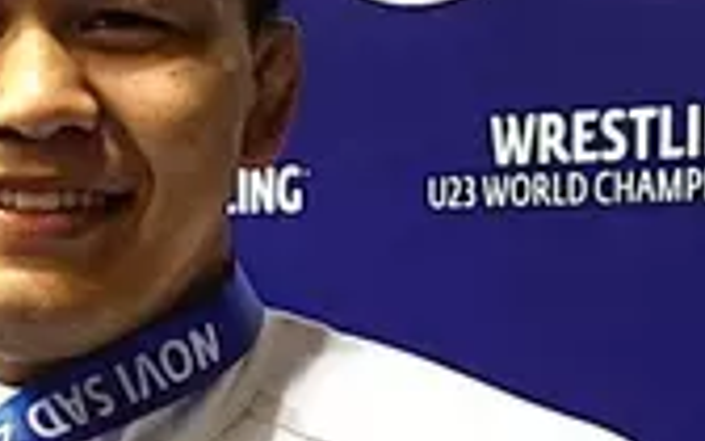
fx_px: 2517
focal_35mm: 131
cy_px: 424
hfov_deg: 15.3
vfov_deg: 9.9
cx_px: -180
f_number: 4
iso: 3200
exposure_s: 1/500
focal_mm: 13.31
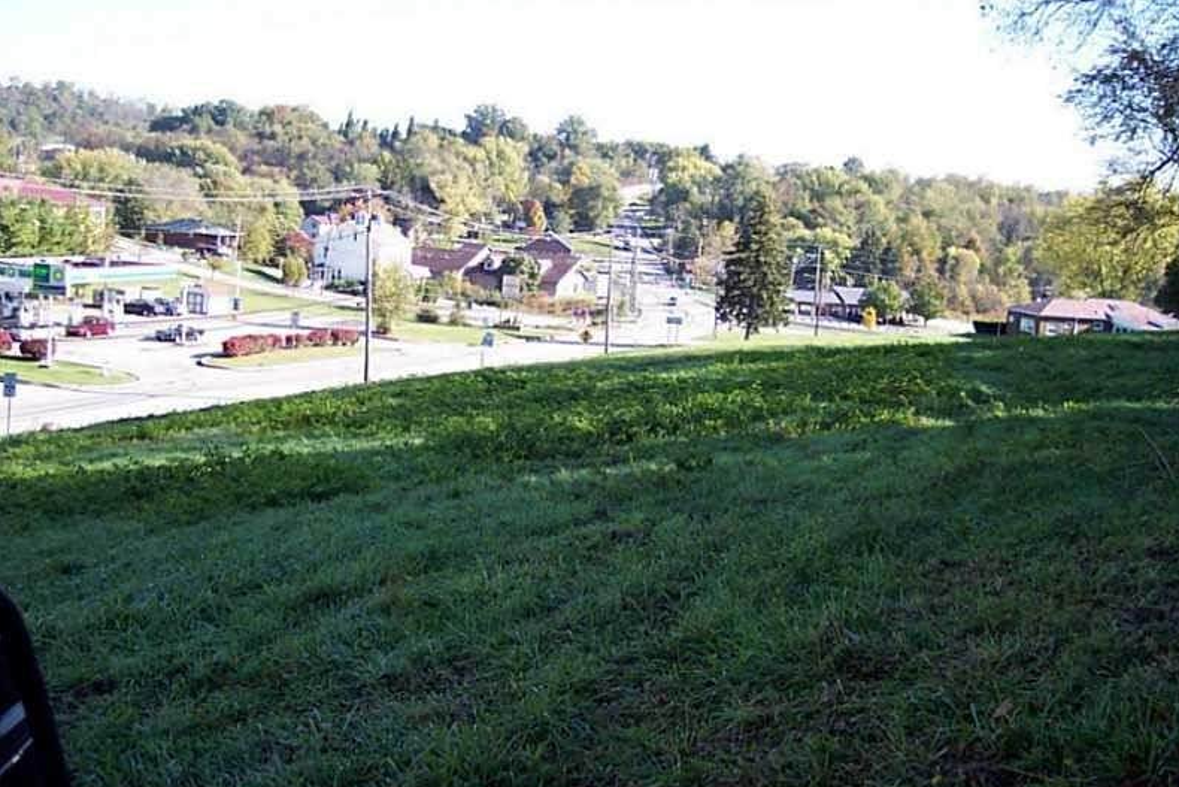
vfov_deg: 33.4
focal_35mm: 40
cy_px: 387
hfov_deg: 48.4
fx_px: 1310
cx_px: 595
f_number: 2.8
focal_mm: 8
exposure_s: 1/500
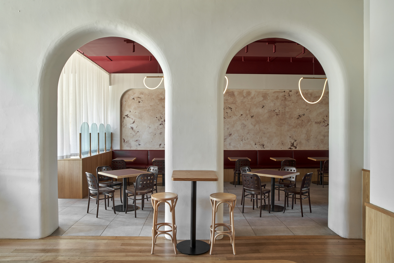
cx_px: 197
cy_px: 132
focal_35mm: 26
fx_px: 285
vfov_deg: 49.6
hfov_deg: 69.4
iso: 100
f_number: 16
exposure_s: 4
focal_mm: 26
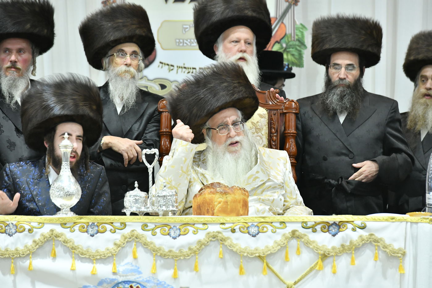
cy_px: 144
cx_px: 216
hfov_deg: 10.3
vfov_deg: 6.9
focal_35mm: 200
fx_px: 2400
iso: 2500
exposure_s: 1/125
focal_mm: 200
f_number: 6.3
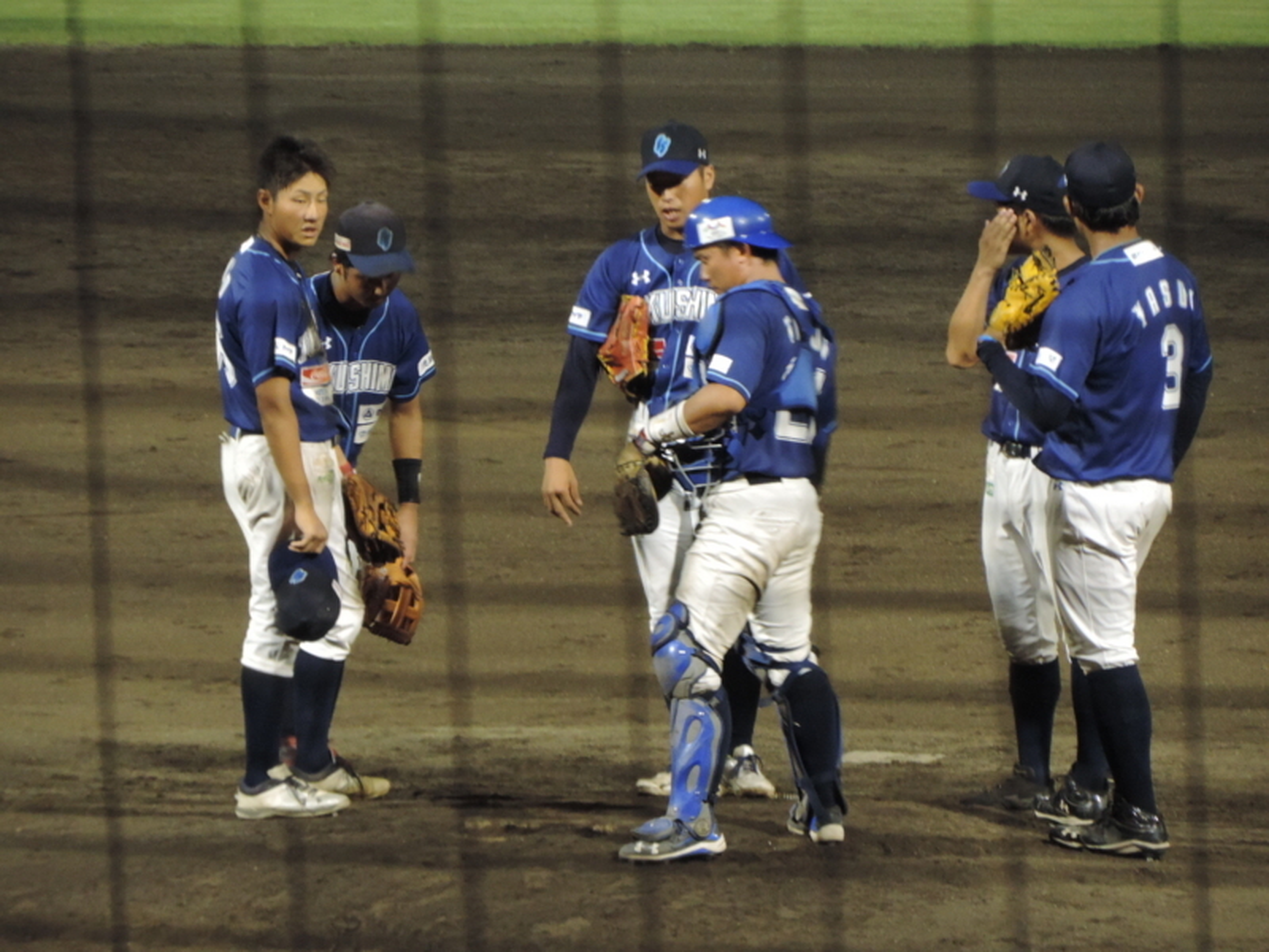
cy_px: 476
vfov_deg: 3.0
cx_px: 634
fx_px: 18330
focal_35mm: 500
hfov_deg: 4.0
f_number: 4.9
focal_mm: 89.1
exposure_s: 1/60
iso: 800
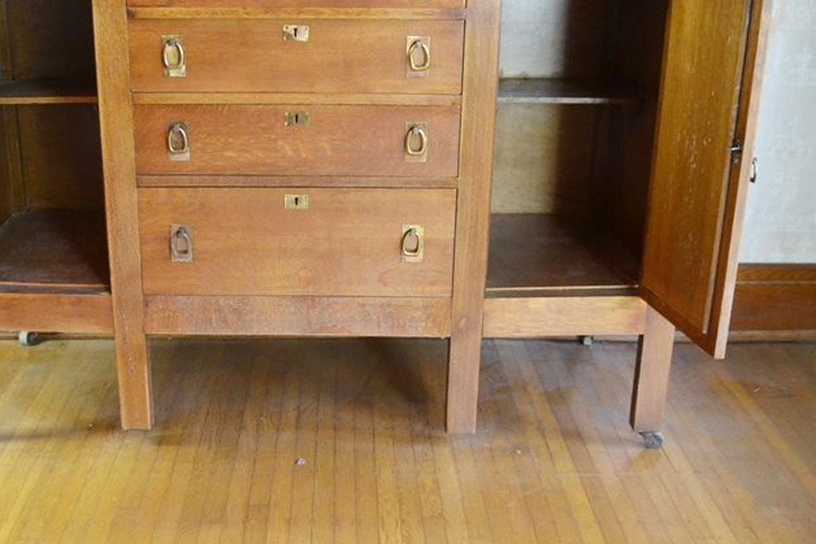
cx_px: 351
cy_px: 306
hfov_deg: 45.3
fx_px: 975
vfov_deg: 31.2
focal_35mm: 43
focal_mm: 18
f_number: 3.5
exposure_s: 1/60
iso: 1400
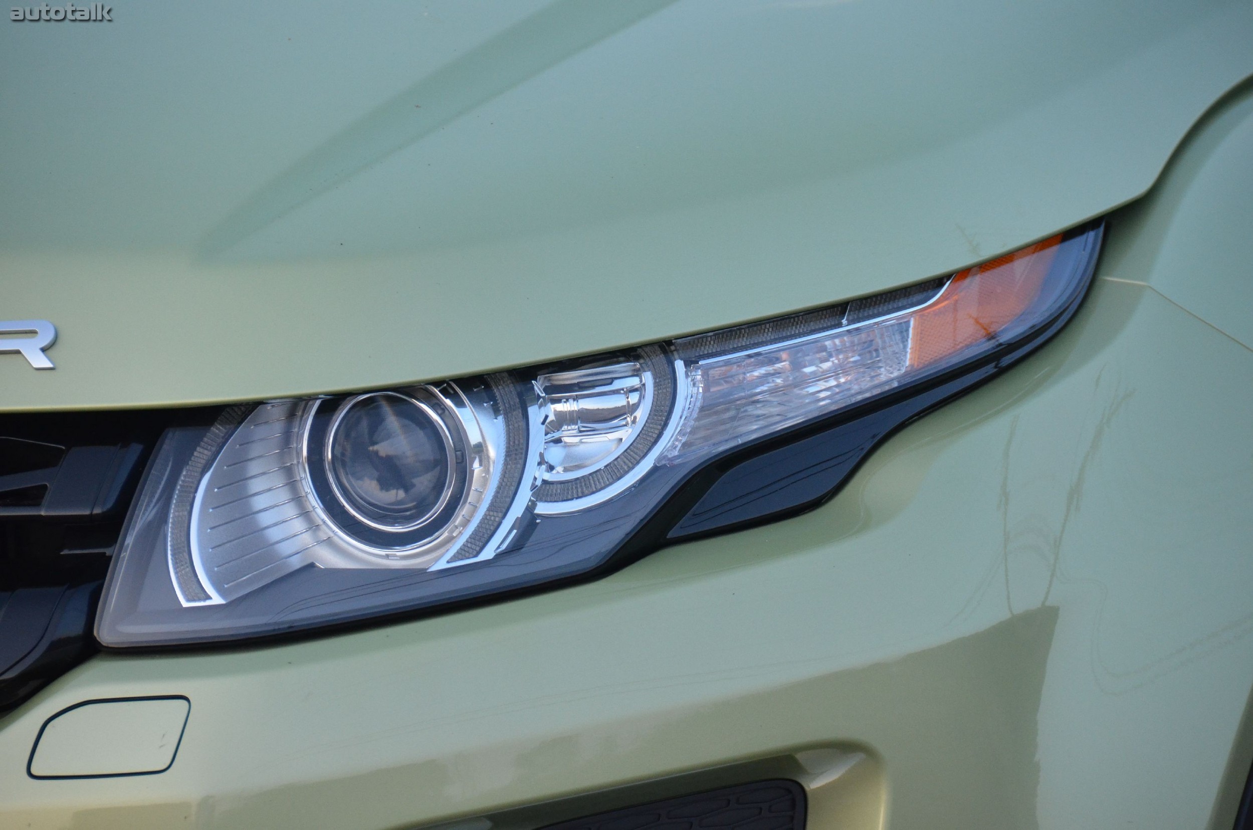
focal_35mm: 300
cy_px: 415
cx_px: 626
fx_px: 10420
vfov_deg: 4.6
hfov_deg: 6.9
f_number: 5.6
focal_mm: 200
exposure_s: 1/500
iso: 1600
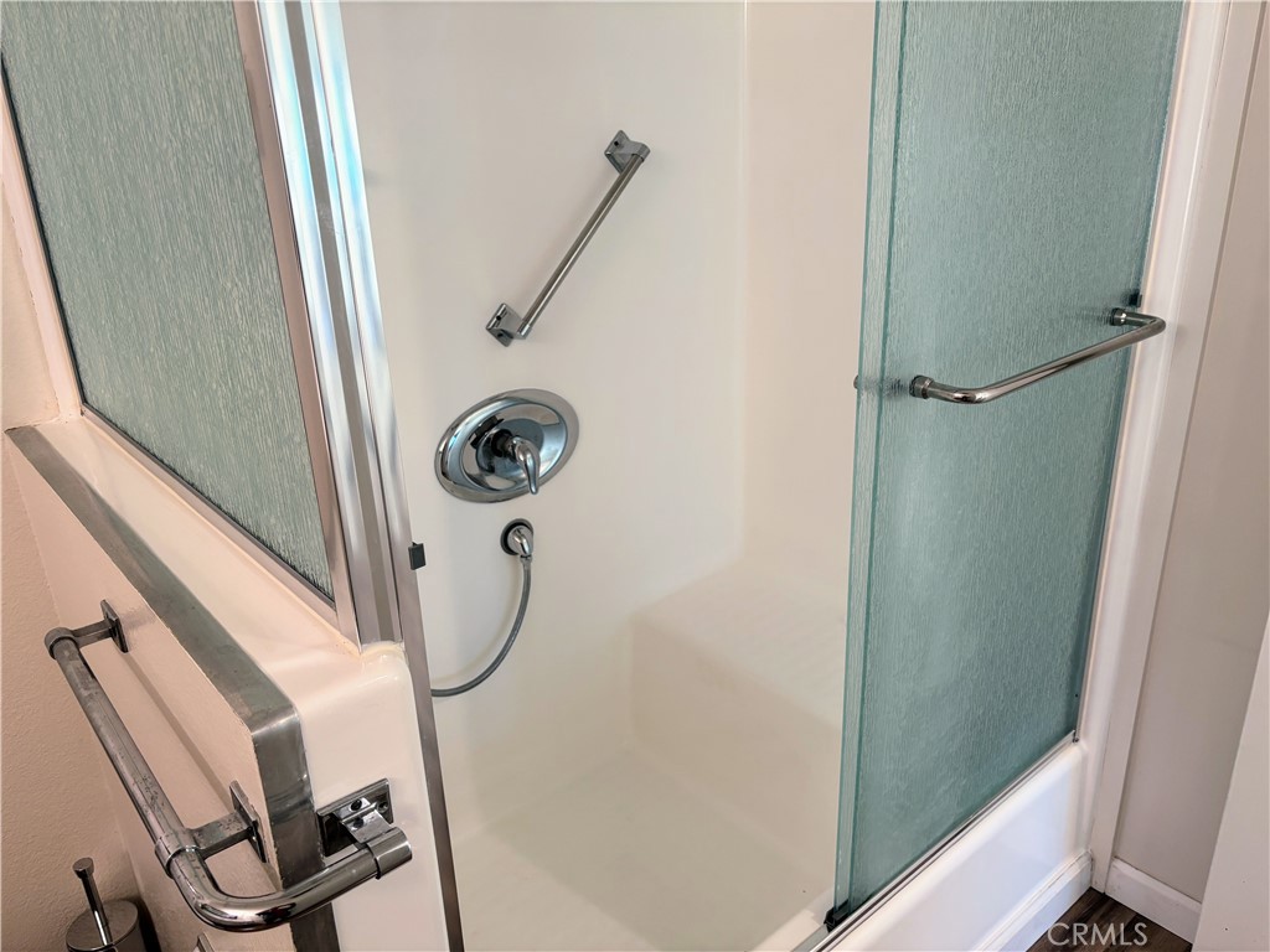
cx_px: 635
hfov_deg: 67.3
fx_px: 954
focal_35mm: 26
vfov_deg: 53.1
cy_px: 476
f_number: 1.6
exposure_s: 1/60
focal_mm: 5.96
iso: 125
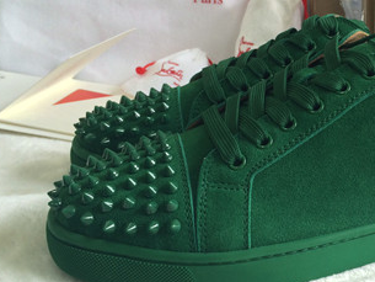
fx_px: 618
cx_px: 350
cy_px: 110
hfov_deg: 31.8
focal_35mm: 57
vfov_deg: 25.6
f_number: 2.2
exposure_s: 1/33
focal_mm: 4.15
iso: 50
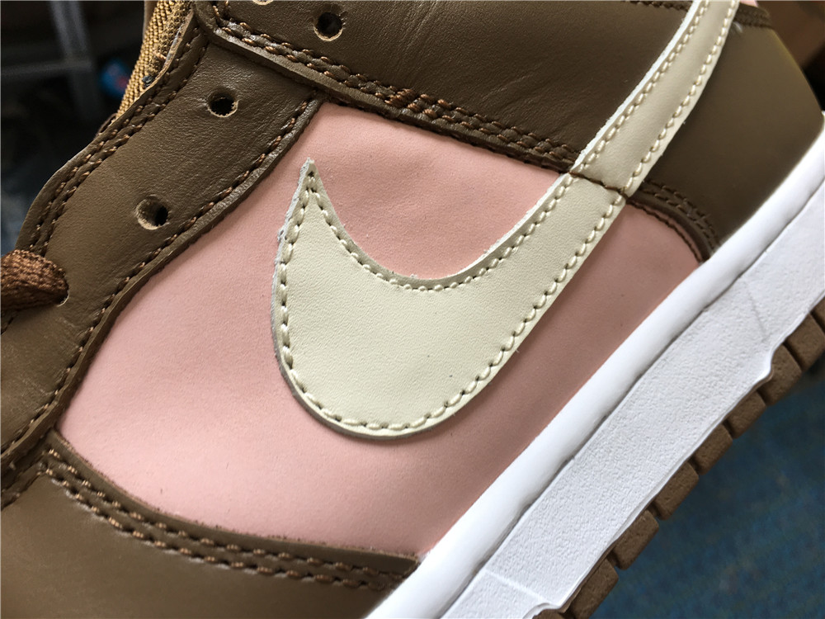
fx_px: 691
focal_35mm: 29
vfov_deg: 48.2
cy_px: 310
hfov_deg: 61.7
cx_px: 412
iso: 25
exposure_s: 1/50
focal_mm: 4.15
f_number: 2.2
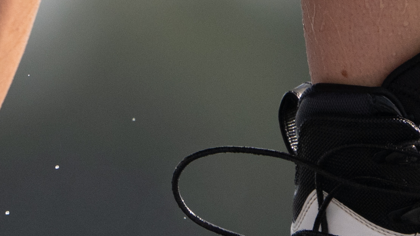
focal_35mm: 3105
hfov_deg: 0.7
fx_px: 34584
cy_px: -474
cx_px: -45
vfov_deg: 0.4
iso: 320
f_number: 4.5
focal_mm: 400
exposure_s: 1/2500
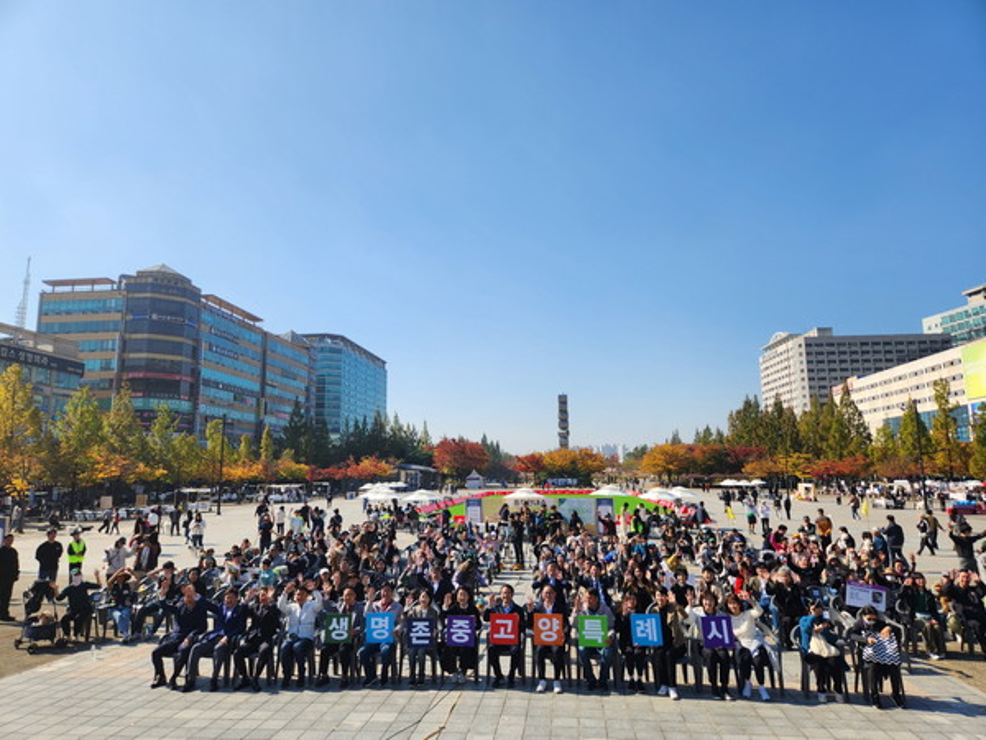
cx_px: 493
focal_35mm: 23
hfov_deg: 73.9
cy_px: 370
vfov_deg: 58.9
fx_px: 655
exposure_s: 1/1597
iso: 20
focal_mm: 5.4
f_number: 1.8
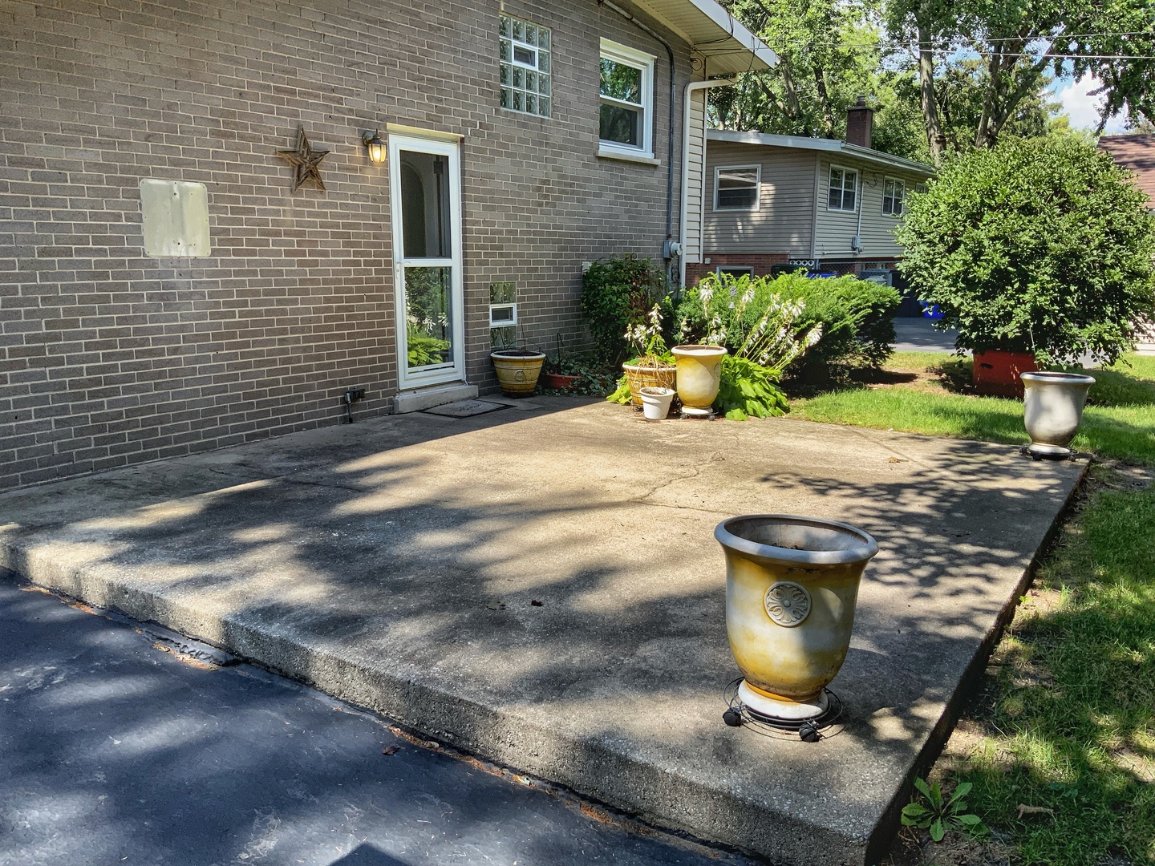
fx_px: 968
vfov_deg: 48.2
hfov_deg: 61.7
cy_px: 433
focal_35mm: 29
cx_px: 578
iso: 16
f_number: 1.8
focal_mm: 3
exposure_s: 1/551
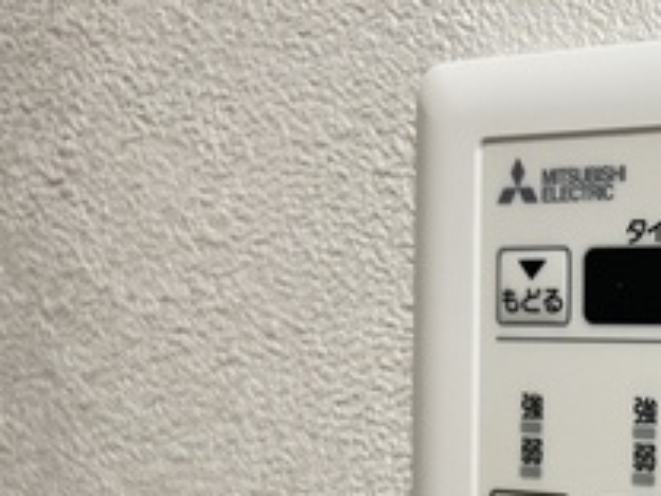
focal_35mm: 70
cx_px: 839
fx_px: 1337
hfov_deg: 24.5
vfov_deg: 20.5
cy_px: 461
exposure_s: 1/60
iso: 160
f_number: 1.5
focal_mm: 5.7
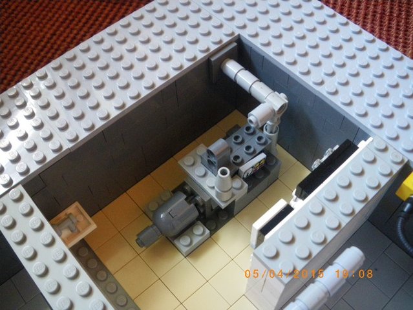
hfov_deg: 51.3
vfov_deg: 39.7
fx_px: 430
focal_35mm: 36
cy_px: 155
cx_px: 206
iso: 800
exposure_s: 1/15
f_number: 3.5
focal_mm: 6.3
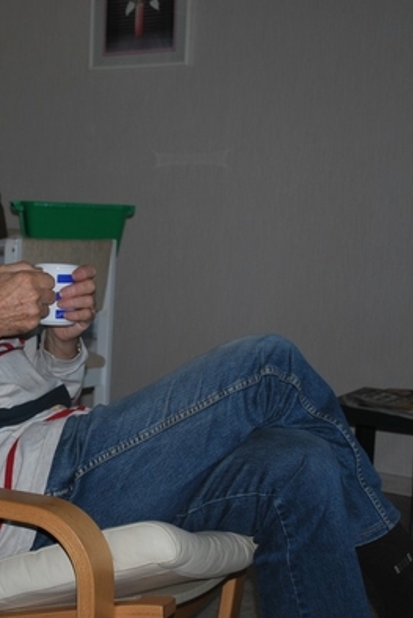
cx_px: 3
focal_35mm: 64
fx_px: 1100
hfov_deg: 20.6
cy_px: 307
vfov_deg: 31.4
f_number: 4.5
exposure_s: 1/60
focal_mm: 28
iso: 200
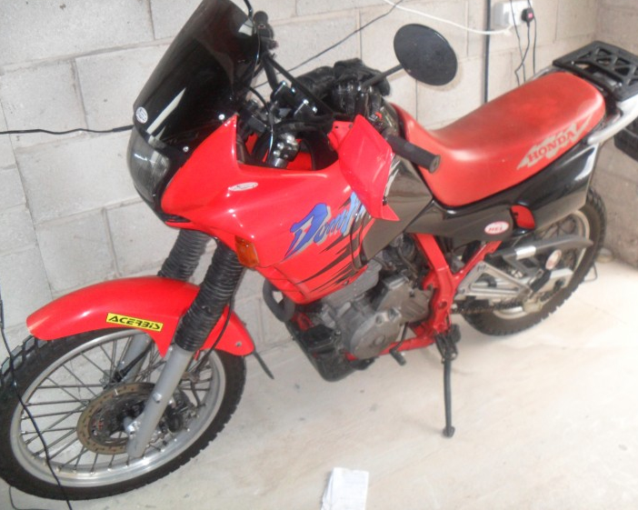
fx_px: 698
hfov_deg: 49.1
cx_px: 342
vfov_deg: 40.1
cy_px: 253
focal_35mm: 37
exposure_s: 1/45
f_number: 3
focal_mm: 6.3
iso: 200
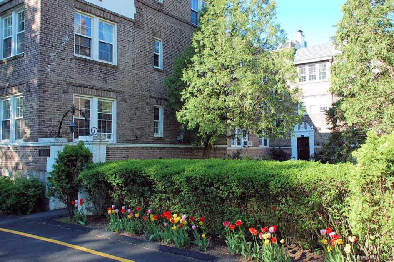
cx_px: 197
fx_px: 361
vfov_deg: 39.9
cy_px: 131
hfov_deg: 57.3
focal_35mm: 33
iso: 200
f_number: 7.1
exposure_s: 1/160
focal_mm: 22
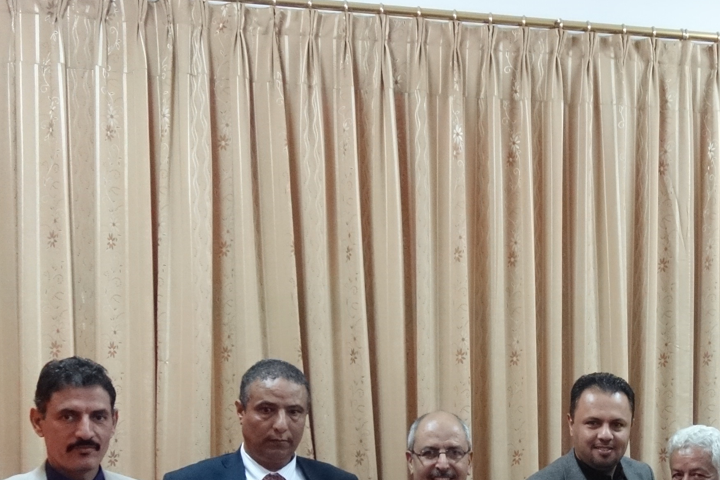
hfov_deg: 31.3
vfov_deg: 21.2
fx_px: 1240
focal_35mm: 62
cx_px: 601
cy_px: 466
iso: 1600
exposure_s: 1/250
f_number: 1.8
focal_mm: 10.4
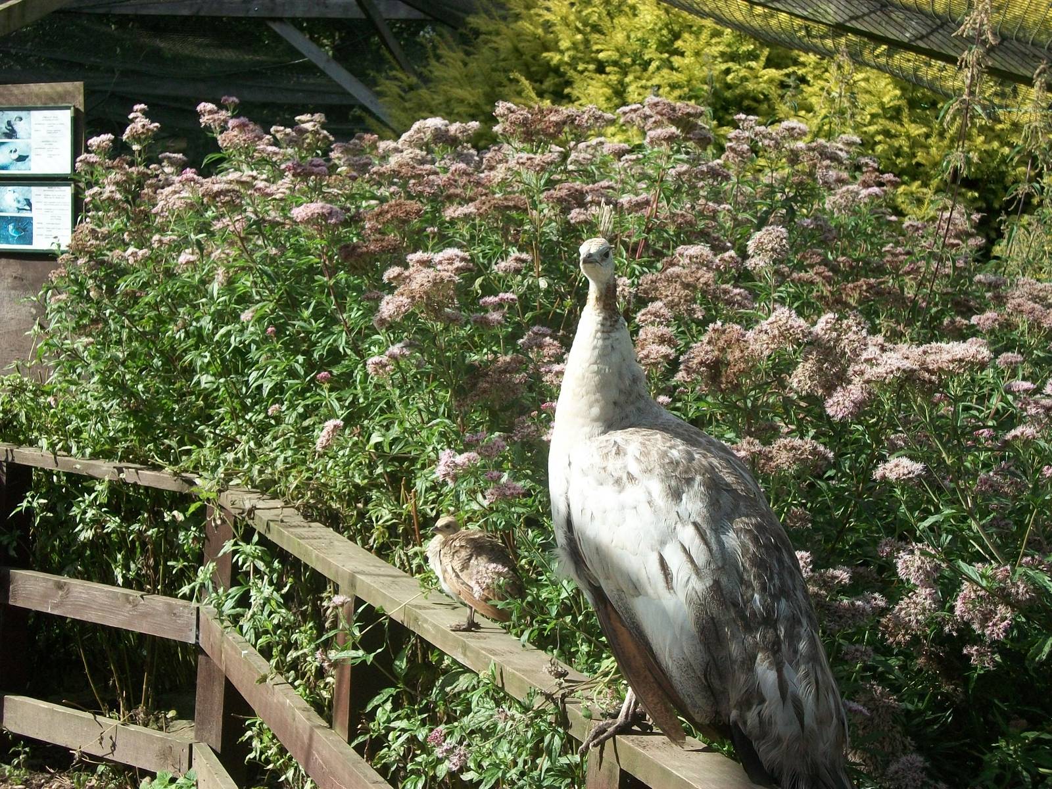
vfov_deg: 23.7
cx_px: 526
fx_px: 1884
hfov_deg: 31.2
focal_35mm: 62
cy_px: 394
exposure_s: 1/500
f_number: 4.1
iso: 127
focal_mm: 11
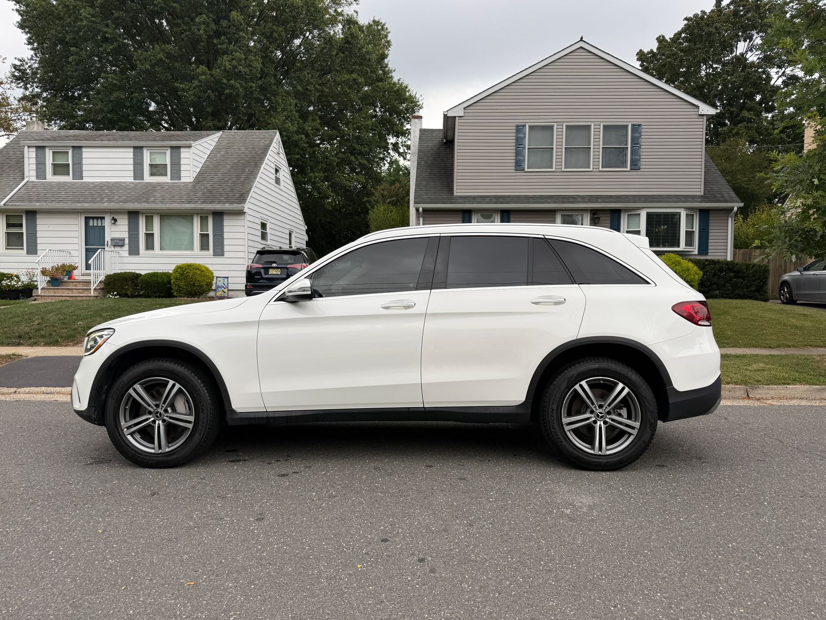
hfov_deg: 71.6
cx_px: 413
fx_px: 573
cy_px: 310
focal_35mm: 24
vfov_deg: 56.8
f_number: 1.78
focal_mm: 6.76
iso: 64
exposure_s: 1/277
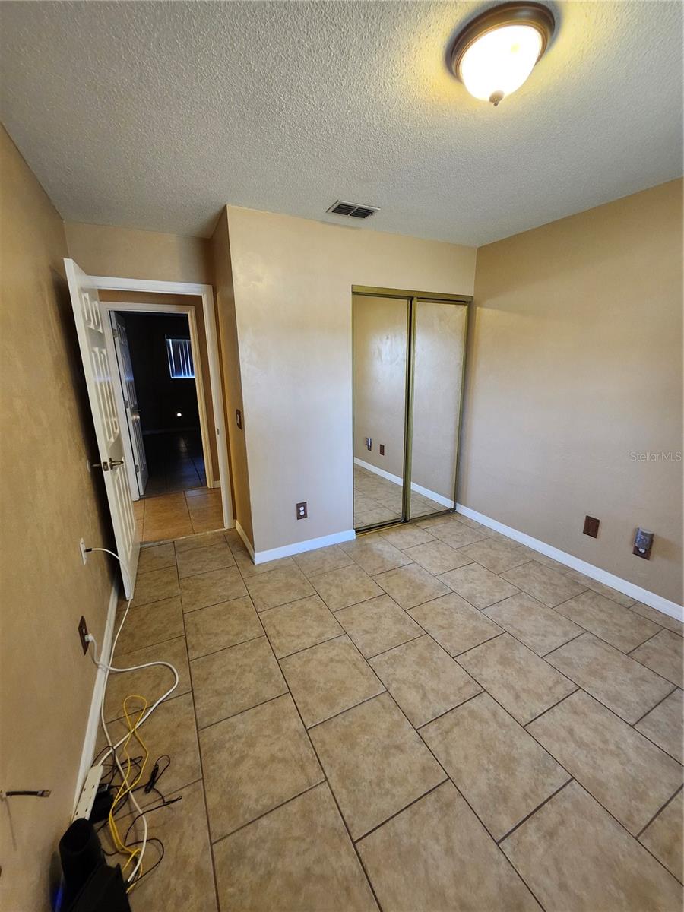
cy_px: 456
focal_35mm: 13
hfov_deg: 89.9
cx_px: 342
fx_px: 343
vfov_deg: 106.2
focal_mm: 1.74
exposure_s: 1/60
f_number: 2.2
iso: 320
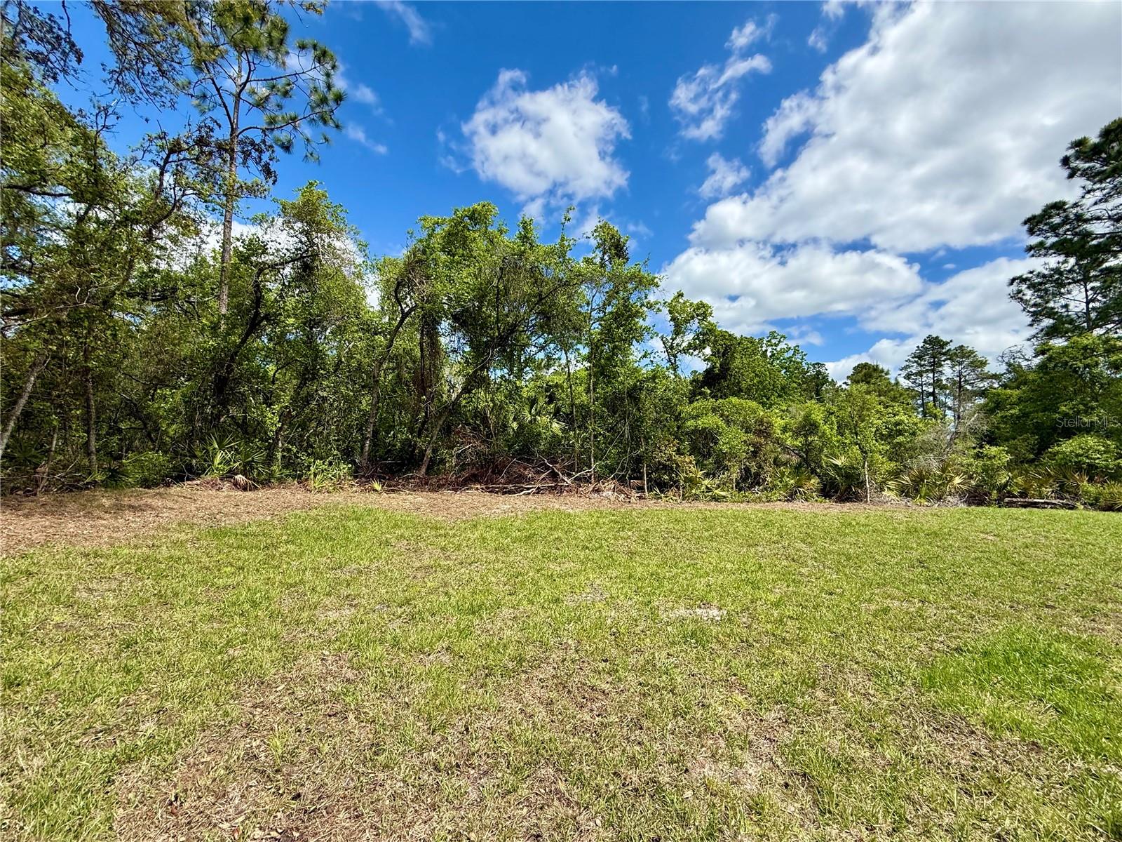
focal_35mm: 14
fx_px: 454
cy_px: 421
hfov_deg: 102.1
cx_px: 561
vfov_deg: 85.7
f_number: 2.2
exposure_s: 1/1795
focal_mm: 2.22
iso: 64
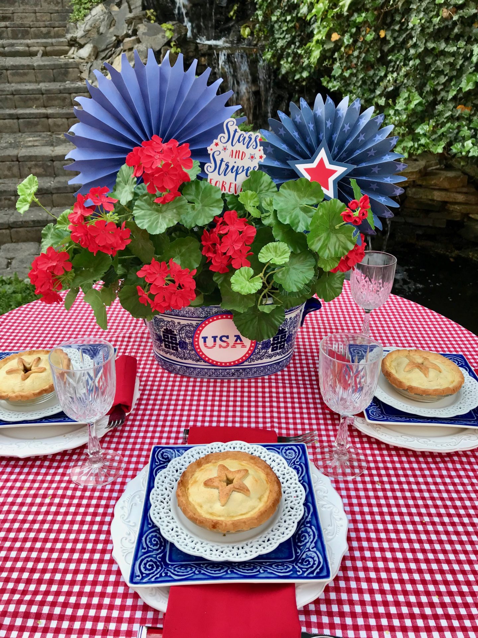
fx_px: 516
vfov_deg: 63.4
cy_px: 319
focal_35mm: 28
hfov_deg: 49.7
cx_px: 239
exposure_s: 1/182
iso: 20
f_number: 1.8
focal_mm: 3.99
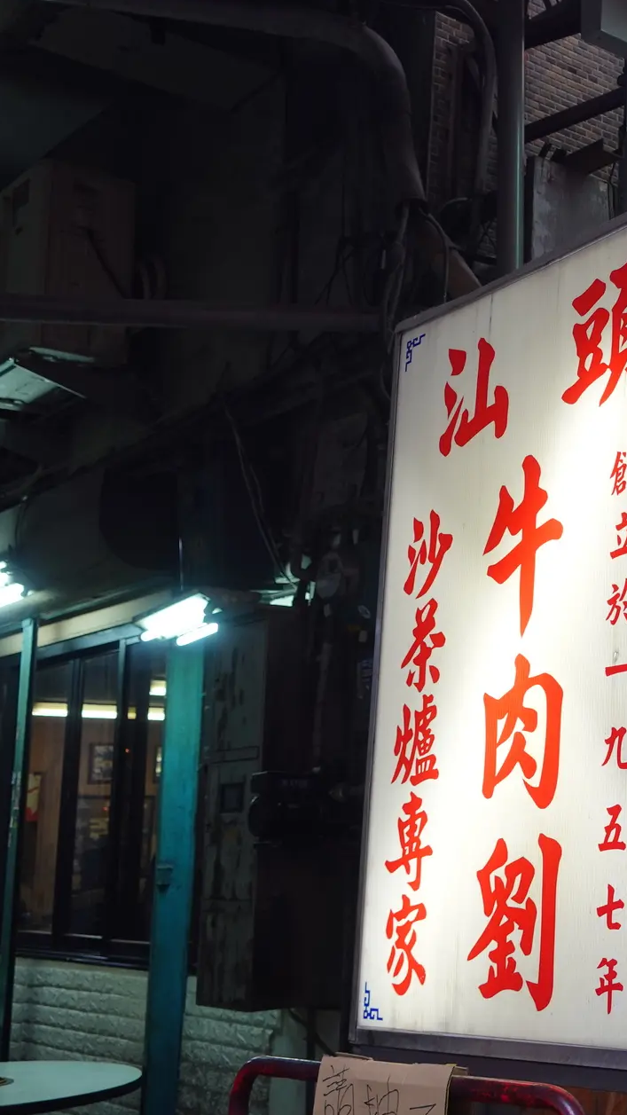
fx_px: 1419
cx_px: 780
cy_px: 550
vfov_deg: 42.9
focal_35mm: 48
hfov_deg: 22.6
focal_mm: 11.81
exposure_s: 1/30
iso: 125
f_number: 2.5
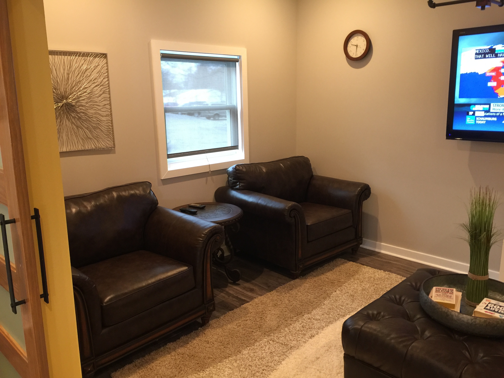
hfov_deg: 61.7
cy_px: 189
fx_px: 422
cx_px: 252
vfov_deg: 48.2
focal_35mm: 29
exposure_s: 1/15
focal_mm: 4.15
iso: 80
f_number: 2.2
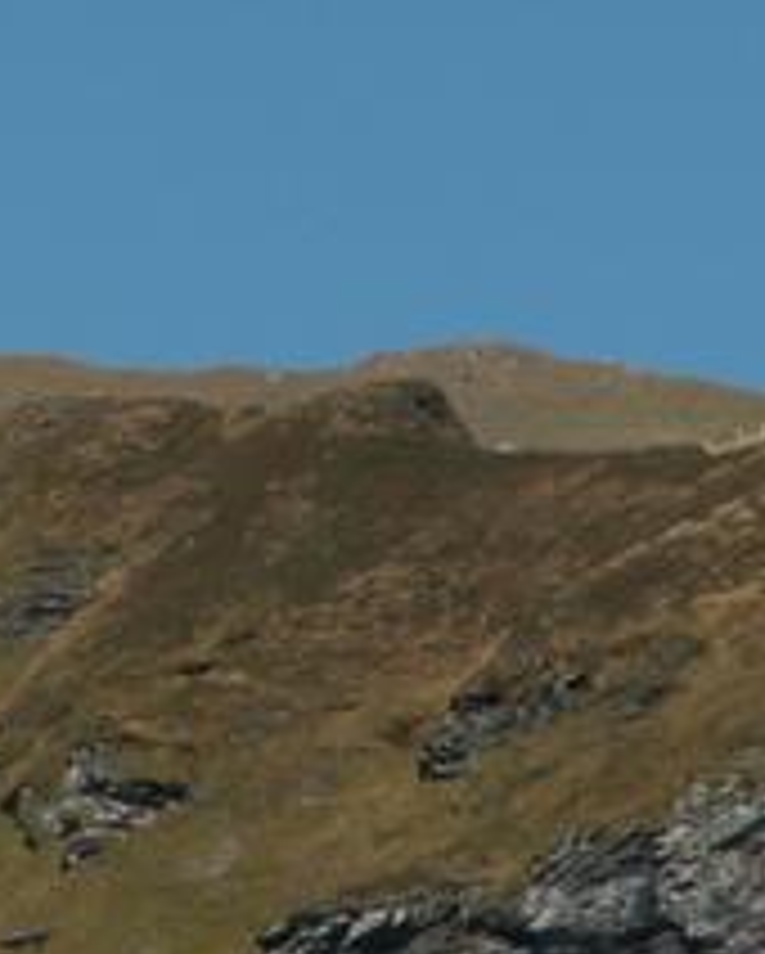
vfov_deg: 3.6
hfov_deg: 2.9
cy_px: 207
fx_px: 15317
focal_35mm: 542
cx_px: -238
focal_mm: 30.06
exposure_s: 1/200
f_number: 8
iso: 50
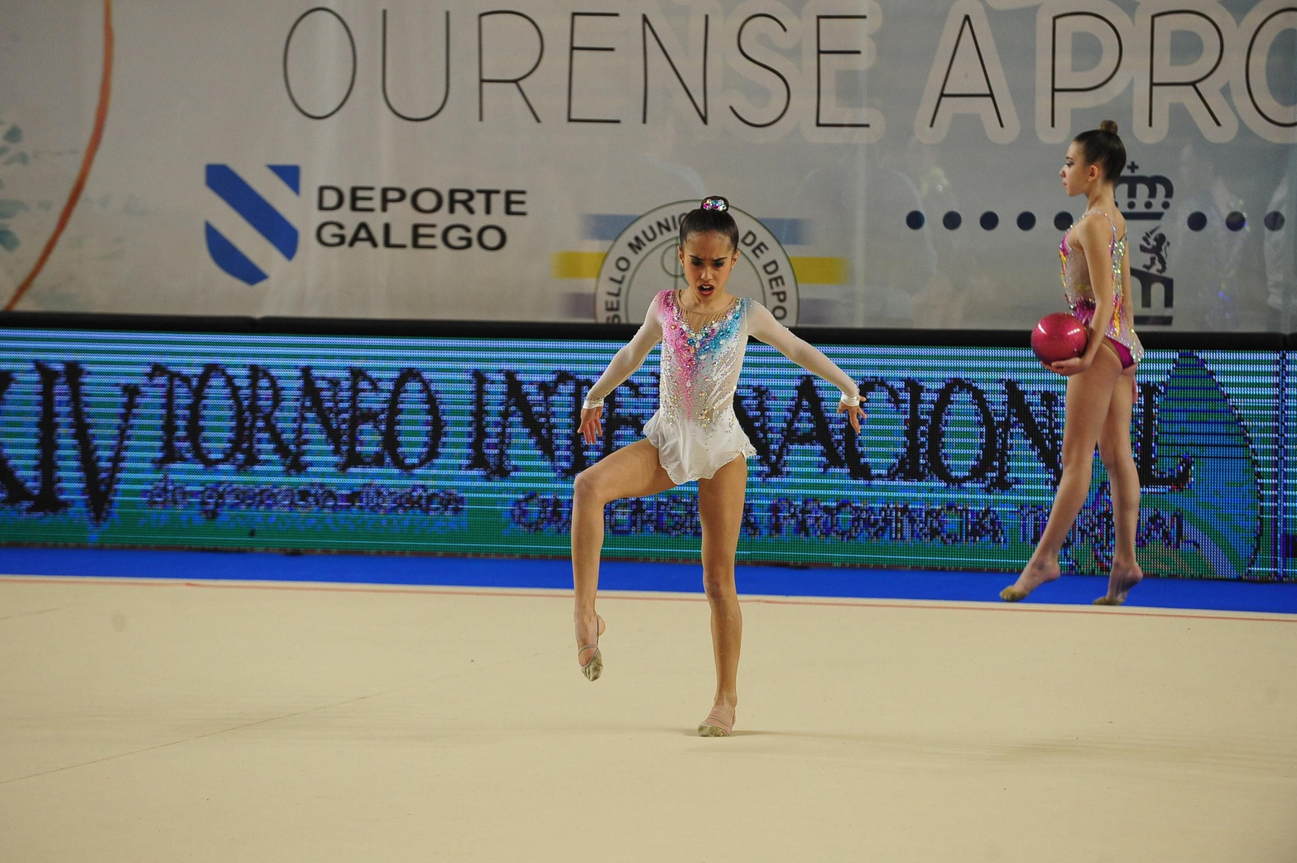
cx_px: 655
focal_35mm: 194
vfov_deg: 7.1
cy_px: 423
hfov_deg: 10.6
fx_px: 6985
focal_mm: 190
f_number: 4.5
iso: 2500
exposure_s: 1/800
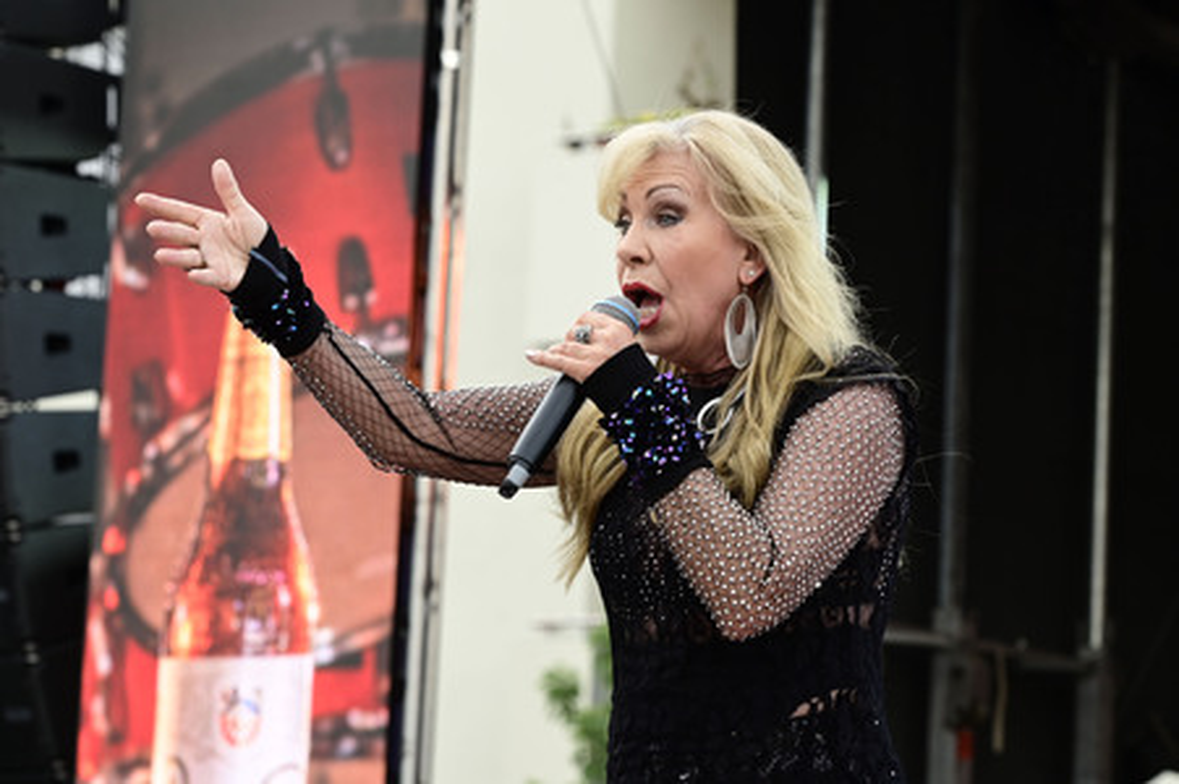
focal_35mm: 125
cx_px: 590
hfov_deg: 16.4
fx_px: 4091
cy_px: 392
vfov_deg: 11.0
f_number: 6.3
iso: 360
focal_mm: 125
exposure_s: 1/250
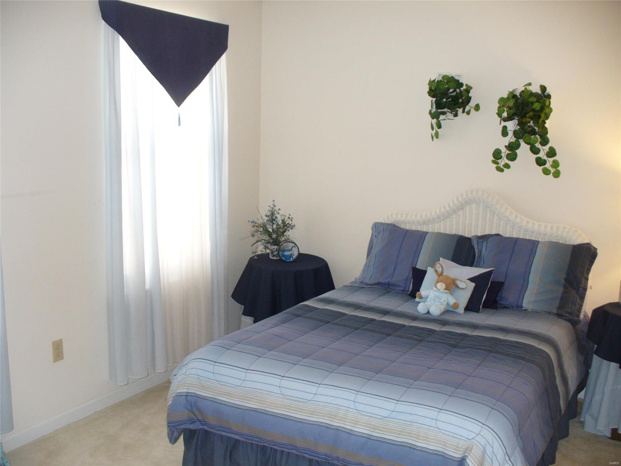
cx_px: 310
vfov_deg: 38.7
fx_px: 664
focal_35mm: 37
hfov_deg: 50.1
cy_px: 233
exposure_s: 1/30
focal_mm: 6.1
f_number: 2.8
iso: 125
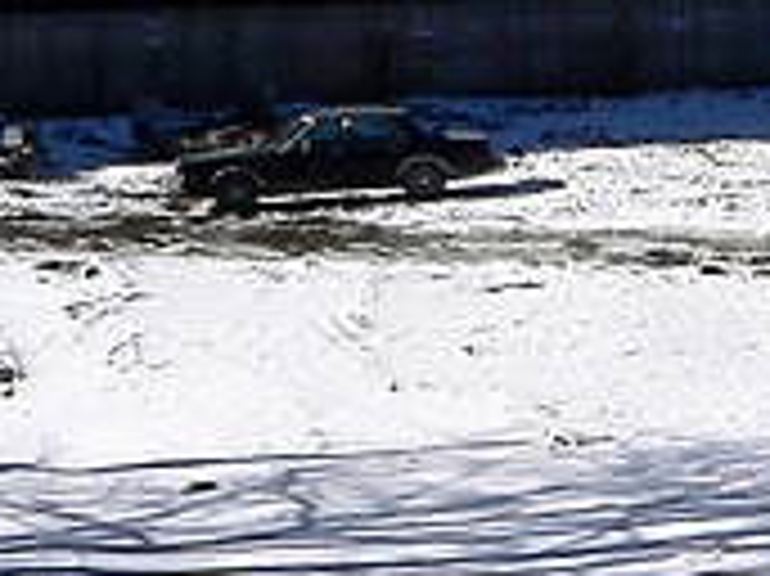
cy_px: 398
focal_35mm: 190
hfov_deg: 9.3
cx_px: 1846
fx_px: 4223
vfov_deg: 7.8
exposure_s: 1/1000
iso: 80
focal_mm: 6
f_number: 5.6
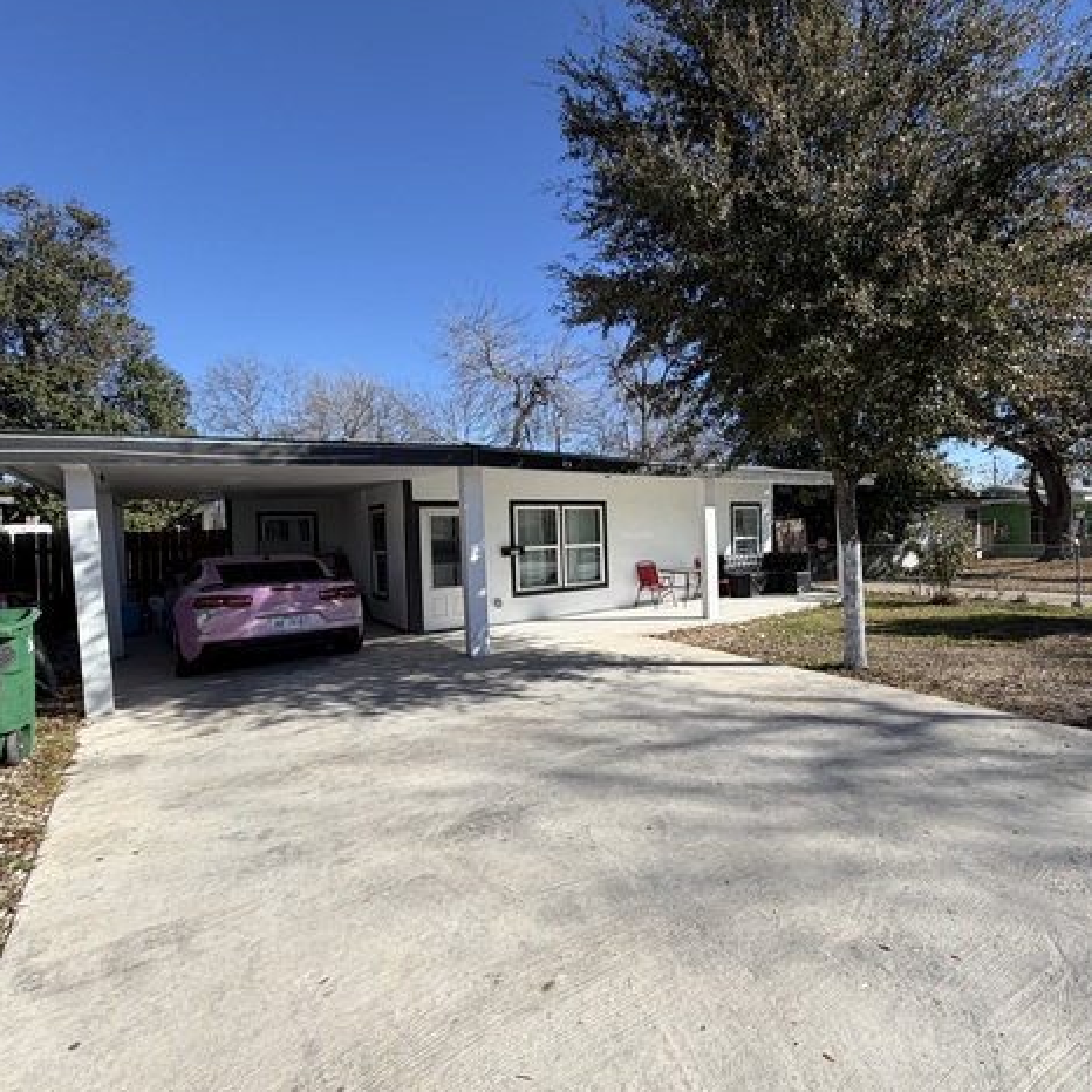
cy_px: 541
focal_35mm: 17
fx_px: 607
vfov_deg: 84.0
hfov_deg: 82.6
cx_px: 673
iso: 25
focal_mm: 2.22
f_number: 2.2
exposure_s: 1/770
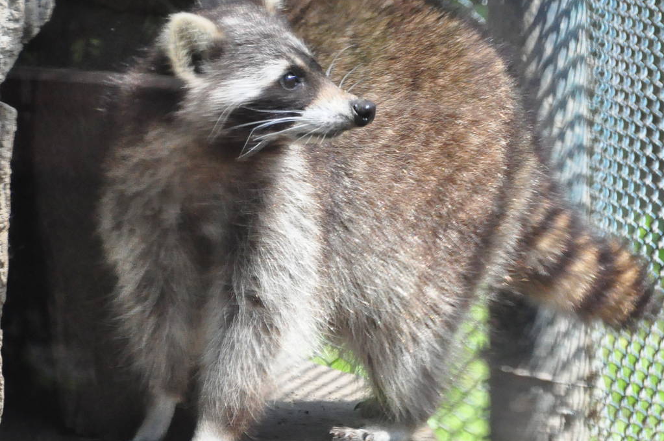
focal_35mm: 563
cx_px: 415
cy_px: 201
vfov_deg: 2.4
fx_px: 10374
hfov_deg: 3.7
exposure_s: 1/2500
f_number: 6.3
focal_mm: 240
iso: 3200
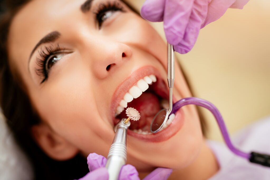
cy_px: 90
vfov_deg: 27.0
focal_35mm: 50
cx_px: 135
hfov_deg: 39.6
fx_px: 375
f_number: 2
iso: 100
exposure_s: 1/100
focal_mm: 50
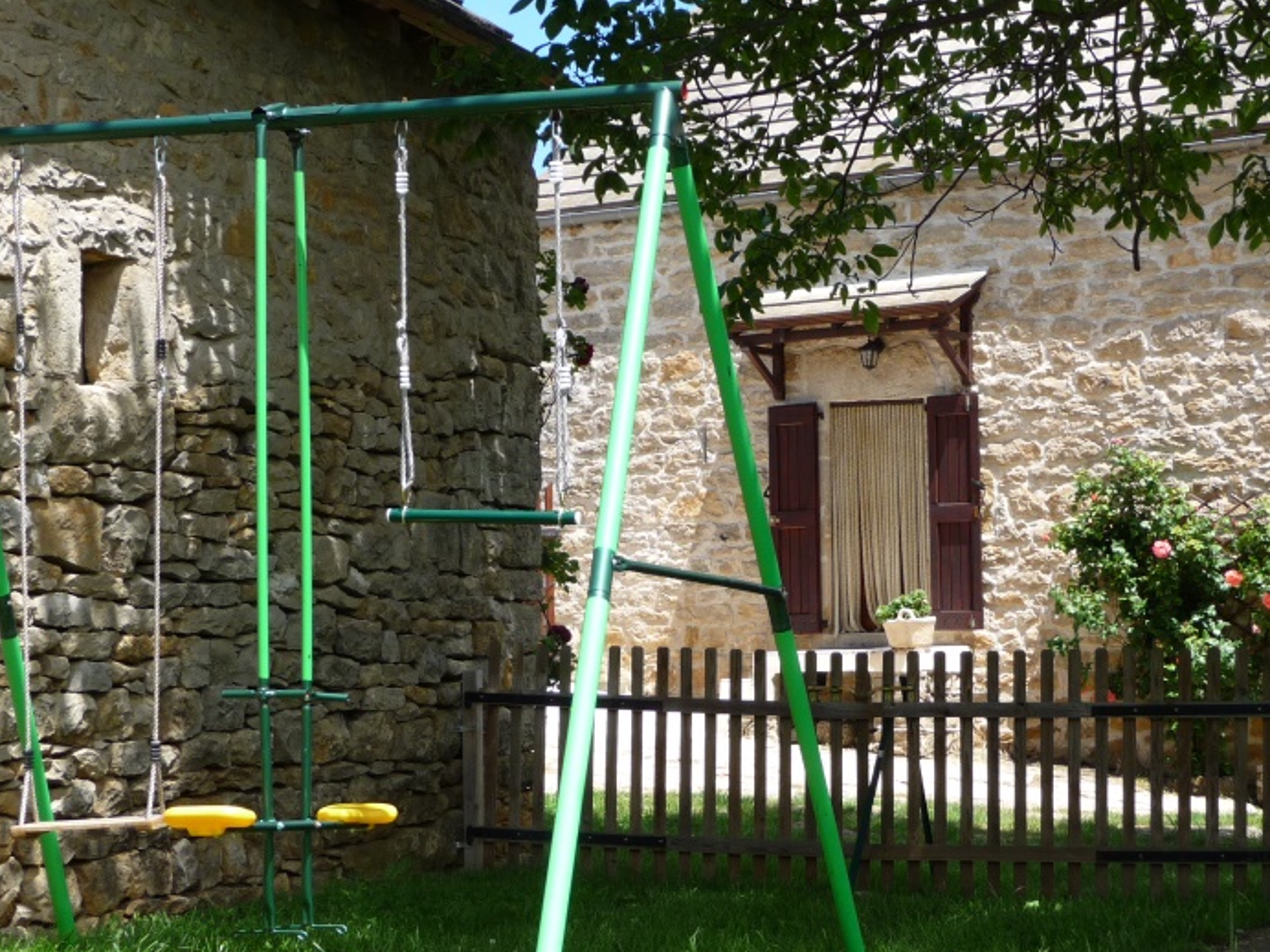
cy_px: 481
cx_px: 842
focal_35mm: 74
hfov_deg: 26.2
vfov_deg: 19.9
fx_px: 2715
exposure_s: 1/320
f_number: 4.2
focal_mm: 8.5
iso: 100
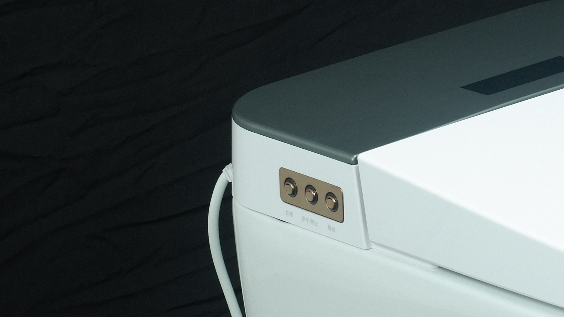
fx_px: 3260
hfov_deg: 9.8
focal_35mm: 218
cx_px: 643
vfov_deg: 5.5
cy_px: 370
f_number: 9
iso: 200
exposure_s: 1/125
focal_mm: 43.4
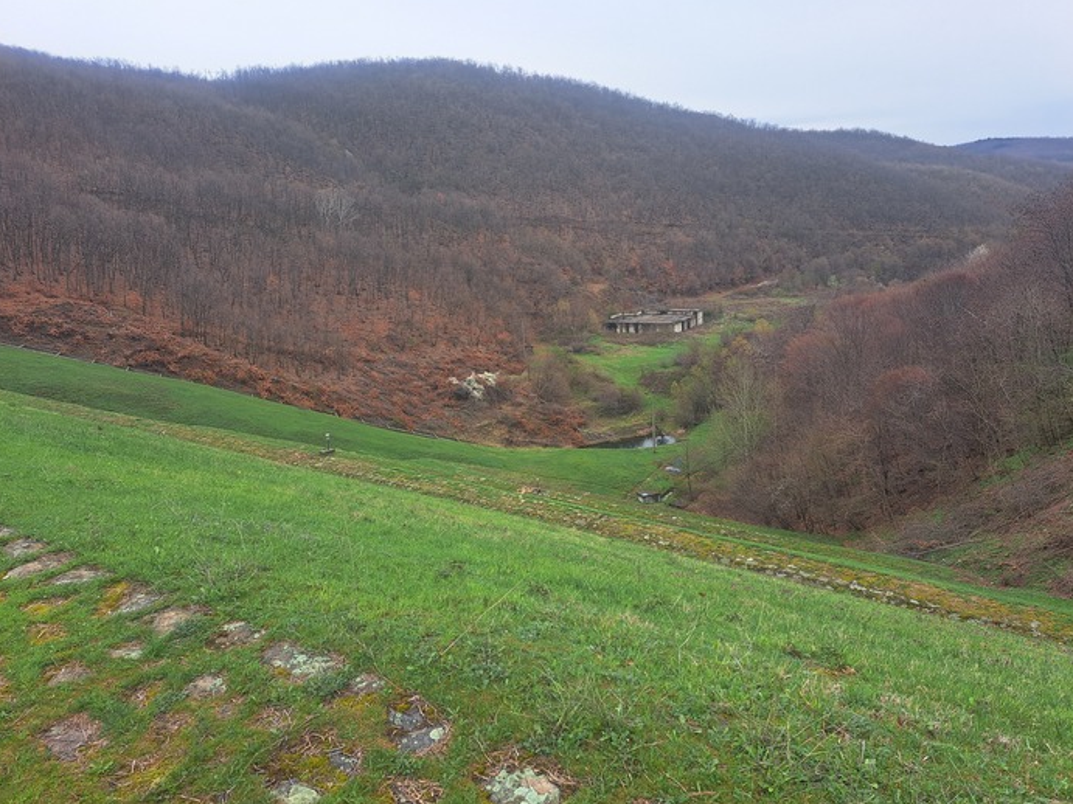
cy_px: 388
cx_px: 520
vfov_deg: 54.9
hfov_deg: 69.4
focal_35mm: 25
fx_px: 775
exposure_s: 1/459
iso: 50
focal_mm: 5.23
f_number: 1.8
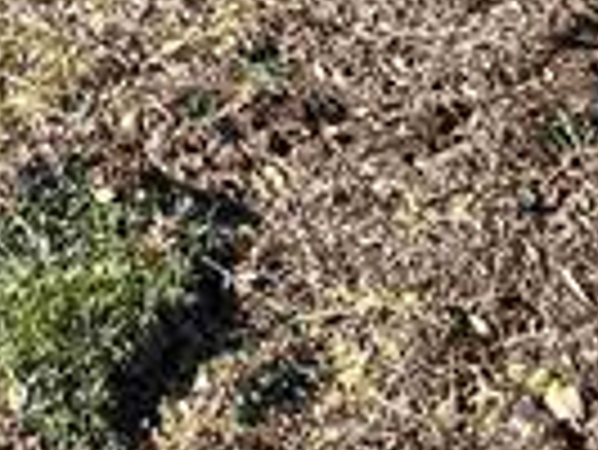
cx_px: -54
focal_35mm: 108
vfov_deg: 10.3
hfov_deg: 17.6
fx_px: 1867
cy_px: -864
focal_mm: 2.22
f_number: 2.2
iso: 40
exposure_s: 1/449
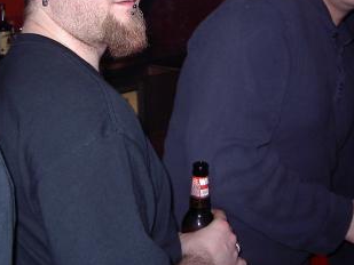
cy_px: 57
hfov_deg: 30.5
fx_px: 645
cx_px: 116
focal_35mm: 63
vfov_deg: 23.0
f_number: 2.6
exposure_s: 1/60
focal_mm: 5.8
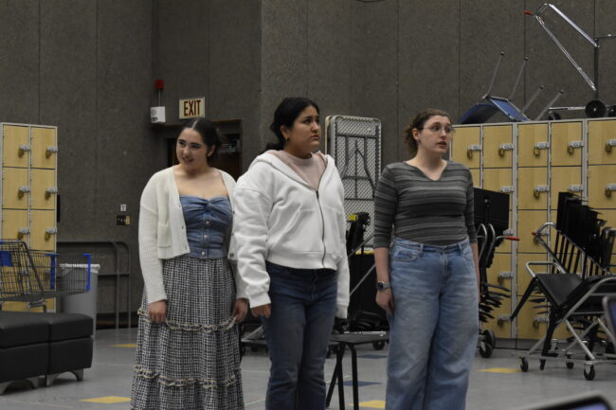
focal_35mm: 82
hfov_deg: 24.6
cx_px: 308
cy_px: 205
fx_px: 1411
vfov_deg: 16.5
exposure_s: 1/125
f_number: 5.6
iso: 3200
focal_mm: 55
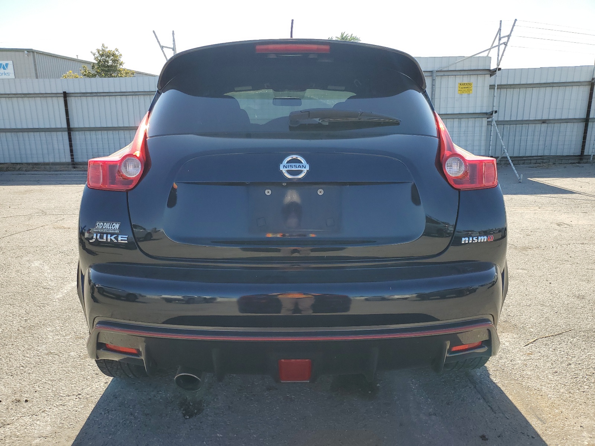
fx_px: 447
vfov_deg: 53.1
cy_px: 223
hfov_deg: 67.3
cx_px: 298
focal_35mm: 26
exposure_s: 1/1667
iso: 50
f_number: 1.5
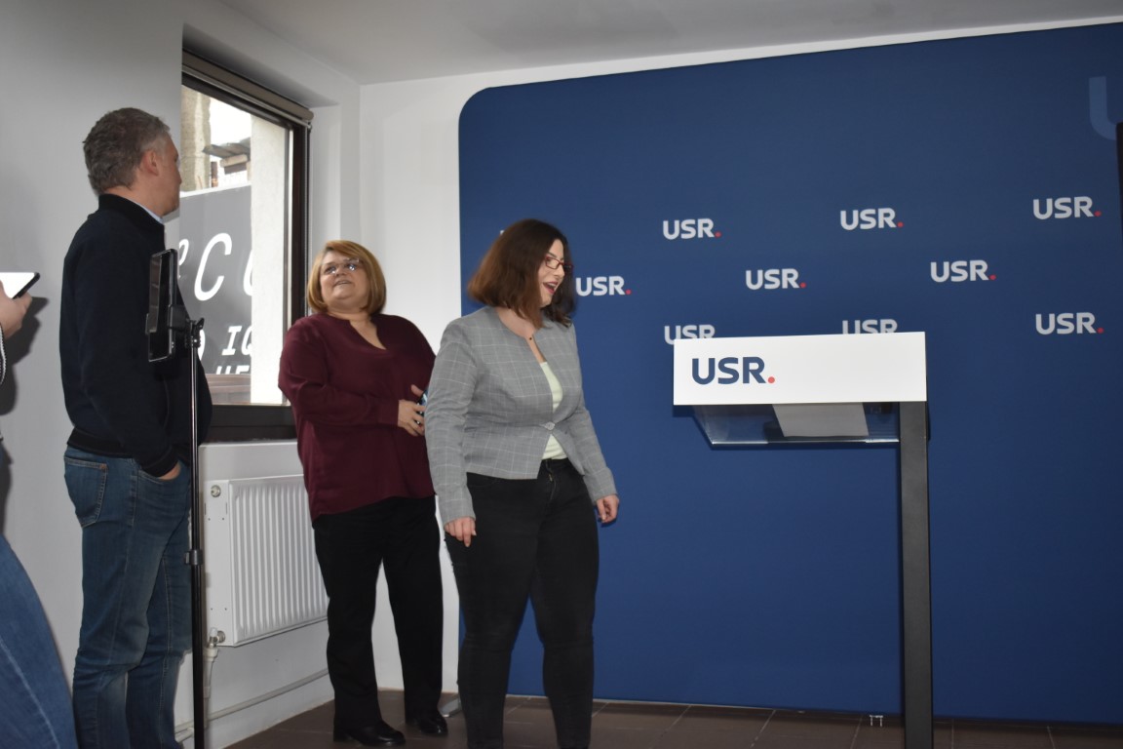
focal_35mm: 40
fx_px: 1263
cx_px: 562
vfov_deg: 33.0
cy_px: 374
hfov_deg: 47.9
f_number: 4
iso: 1000
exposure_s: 1/60
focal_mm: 27
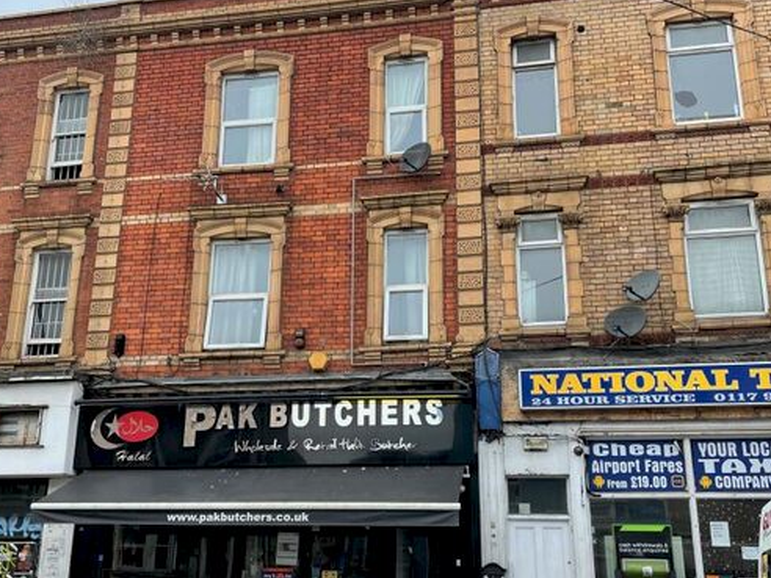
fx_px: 824
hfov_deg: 50.1
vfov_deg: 38.5
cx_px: 375
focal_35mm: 37
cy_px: 339
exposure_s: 1/1062
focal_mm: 4.2
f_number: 1.6
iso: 32
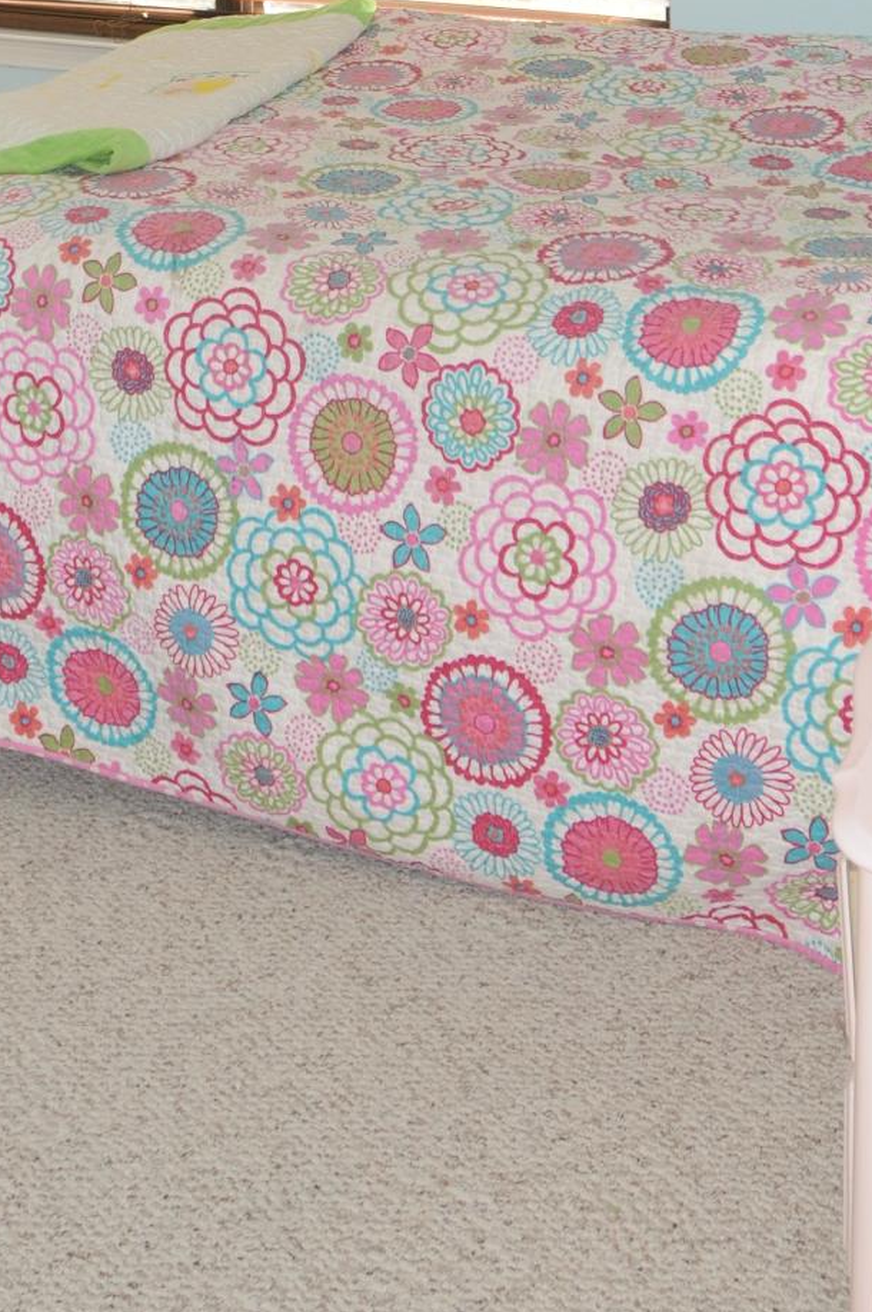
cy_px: -111
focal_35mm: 62
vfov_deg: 29.4
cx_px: 317
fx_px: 2261
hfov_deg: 21.8
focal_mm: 19
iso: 400
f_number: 4
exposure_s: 1/125
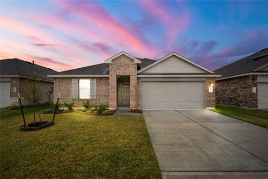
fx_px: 119
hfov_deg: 96.8
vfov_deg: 73.7
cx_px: 134
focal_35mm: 16
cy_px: 90
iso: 100
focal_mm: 16
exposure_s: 1/125
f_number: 4
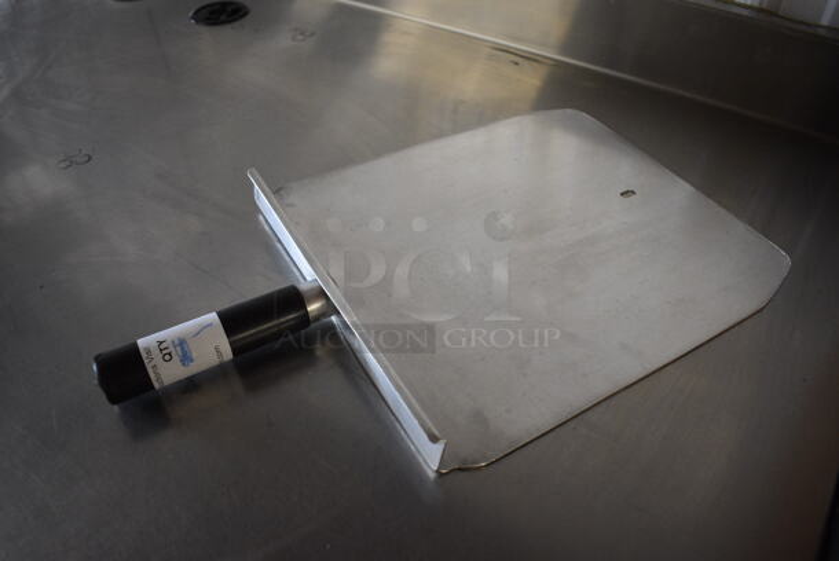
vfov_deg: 48.0
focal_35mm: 27
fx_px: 630
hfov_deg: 67.3
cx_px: 420
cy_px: 280
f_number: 3.5
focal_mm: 18
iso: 1600
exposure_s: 1/125
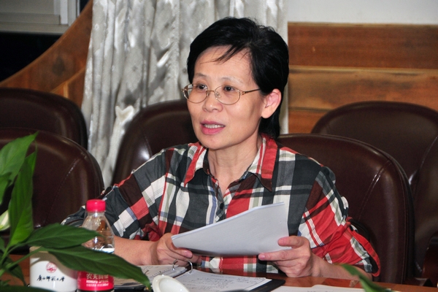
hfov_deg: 14.4
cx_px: 219
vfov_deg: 9.6
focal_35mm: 142
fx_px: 1734
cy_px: 146
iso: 320
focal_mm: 95
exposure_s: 1/60
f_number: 5.3
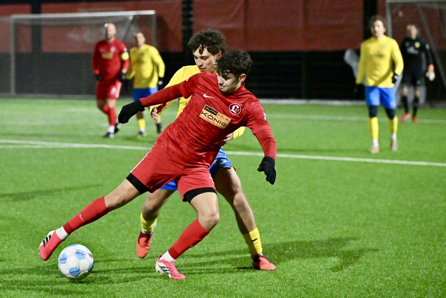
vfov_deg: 11.4
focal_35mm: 120
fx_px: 1487
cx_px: 223
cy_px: 149
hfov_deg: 17.1
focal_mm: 120
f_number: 3.2
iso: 10000
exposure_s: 1/1250
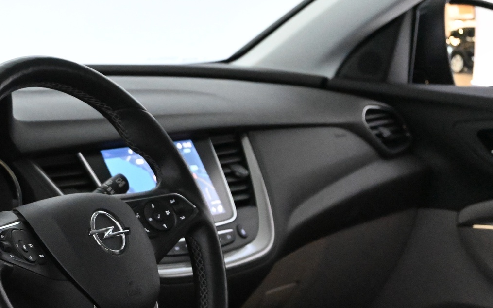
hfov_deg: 18.9
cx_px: 141
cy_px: 233
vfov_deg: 11.9
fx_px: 1475
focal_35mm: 110
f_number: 6
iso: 12800
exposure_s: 1/80
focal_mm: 45
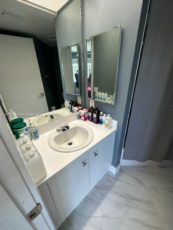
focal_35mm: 14
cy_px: 115
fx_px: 93
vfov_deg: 102.1
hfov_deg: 85.7
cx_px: 86
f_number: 2.2
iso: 125
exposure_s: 1/120
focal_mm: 2.22
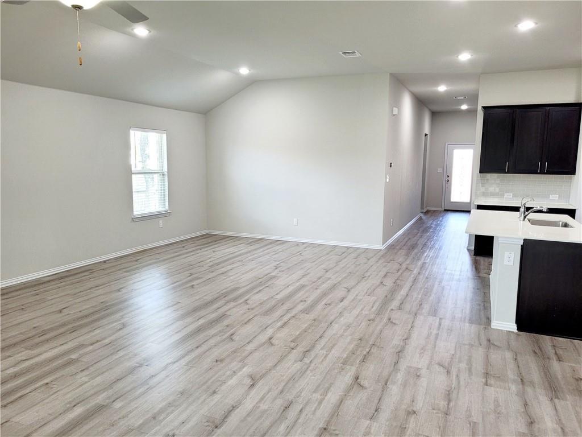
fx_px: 437
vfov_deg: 53.1
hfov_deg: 67.3
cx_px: 291
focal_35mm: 26
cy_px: 218
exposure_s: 1/120
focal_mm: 5.4
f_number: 1.8
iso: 160
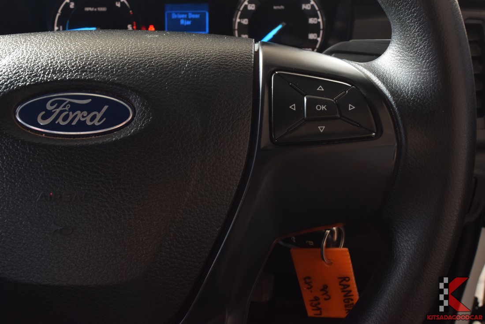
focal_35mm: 38
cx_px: 242
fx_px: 505
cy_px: 162
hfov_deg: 51.3
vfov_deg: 35.5
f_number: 13
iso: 1000
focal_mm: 25
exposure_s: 1/13
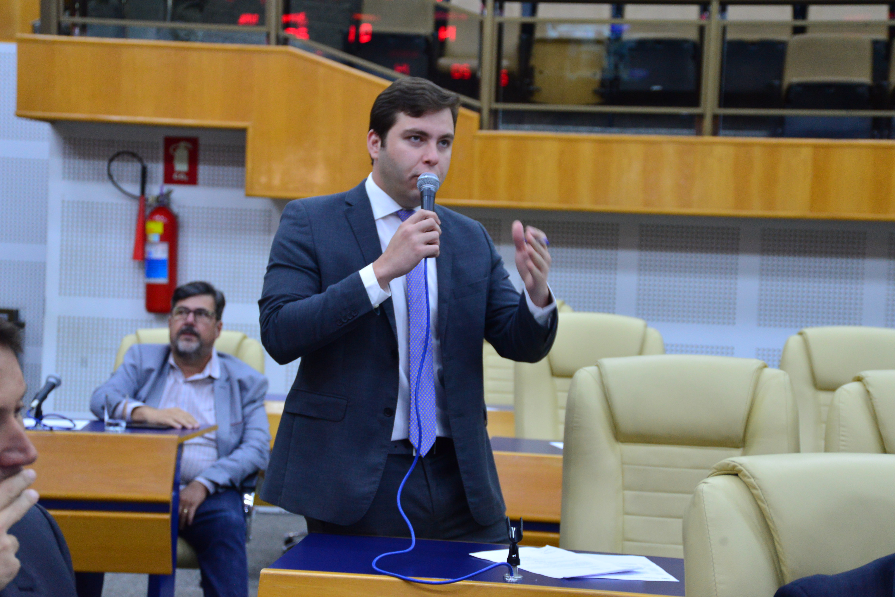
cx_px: 448
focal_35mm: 82
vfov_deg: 16.7
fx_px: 2039
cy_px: 298
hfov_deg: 24.8
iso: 2500
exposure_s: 1/60
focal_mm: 82
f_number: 5.6
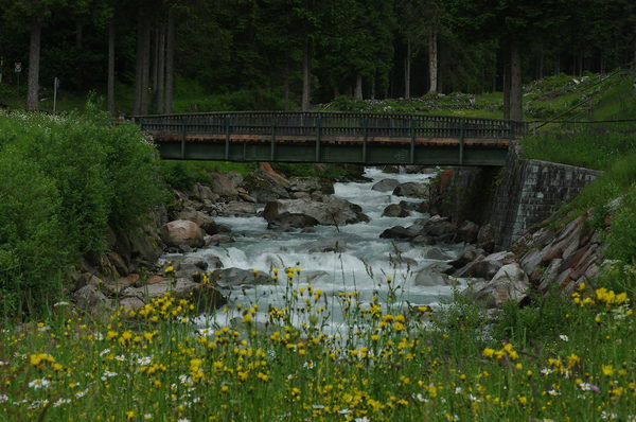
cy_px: 211
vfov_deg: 9.1
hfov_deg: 13.7
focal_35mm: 150
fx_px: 2646
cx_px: 318
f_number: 16
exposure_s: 1/20
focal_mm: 100
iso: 100
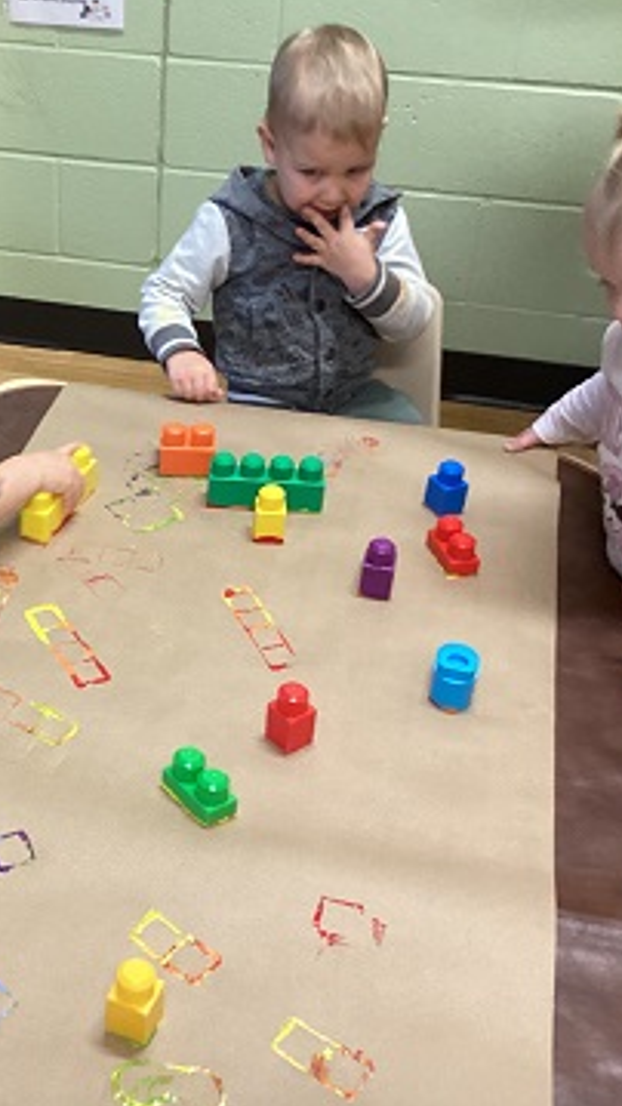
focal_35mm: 47
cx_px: 55
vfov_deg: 43.7
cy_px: 535
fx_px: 1378
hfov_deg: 24.7
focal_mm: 3.3
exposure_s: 1/50
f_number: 2.4
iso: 200
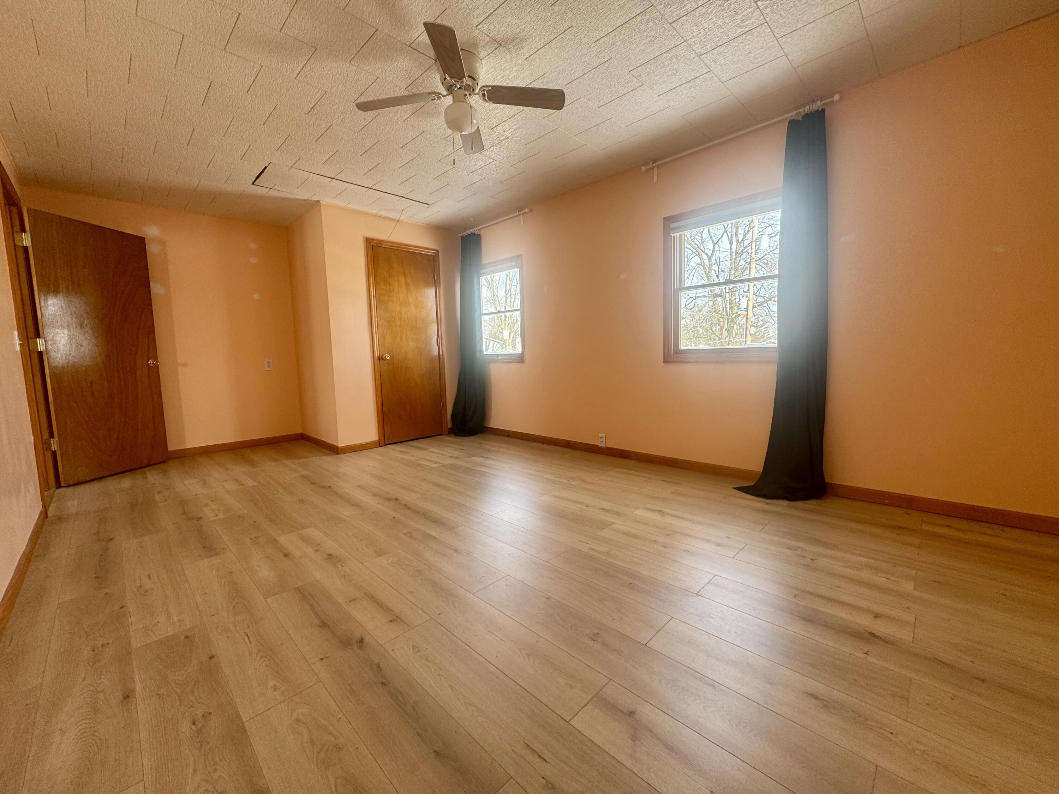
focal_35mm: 14
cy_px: 397
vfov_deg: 85.7
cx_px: 530
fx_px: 428
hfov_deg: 102.1
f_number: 2.2
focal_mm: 2.22
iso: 50
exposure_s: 1/99
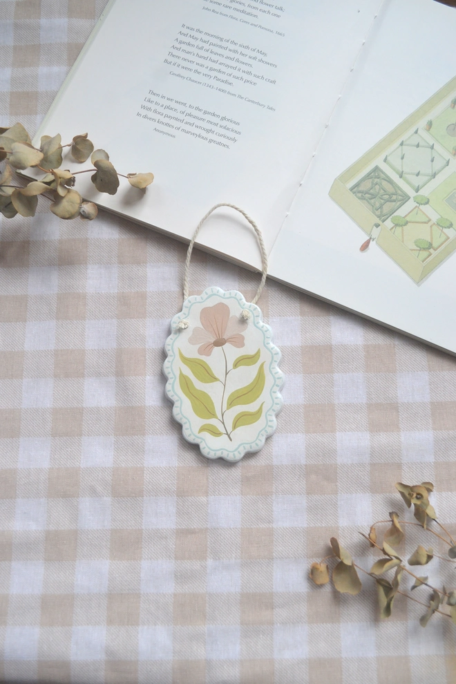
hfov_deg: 36.9
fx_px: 684
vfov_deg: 53.1
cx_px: 228
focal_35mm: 36
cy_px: 342
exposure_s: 1/125
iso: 400
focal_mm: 24
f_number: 5.6
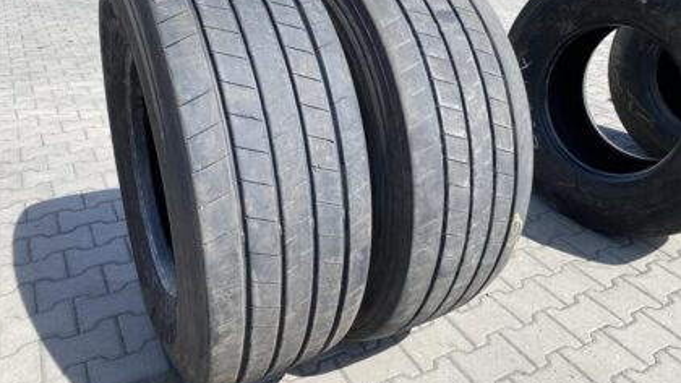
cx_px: 334
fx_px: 524
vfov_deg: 40.1
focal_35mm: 29
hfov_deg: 66.1
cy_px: 163
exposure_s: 1/1330
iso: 32
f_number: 1.8
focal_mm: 4.25
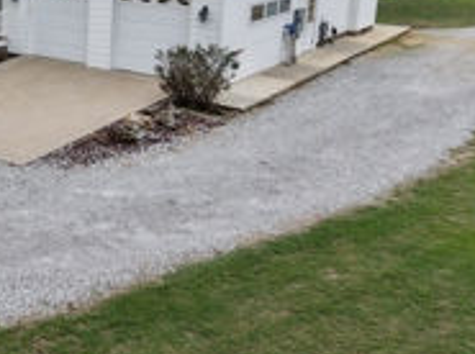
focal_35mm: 52
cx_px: -13
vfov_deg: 27.5
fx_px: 712
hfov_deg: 33.4
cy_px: 80
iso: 190
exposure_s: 1/2500
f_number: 1.8
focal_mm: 8.67
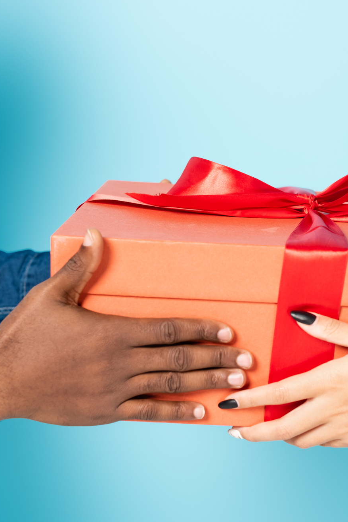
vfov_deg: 26.6
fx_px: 1101
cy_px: 262
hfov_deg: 17.8
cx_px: 264
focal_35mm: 76
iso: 80
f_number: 5
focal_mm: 50
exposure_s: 1/160
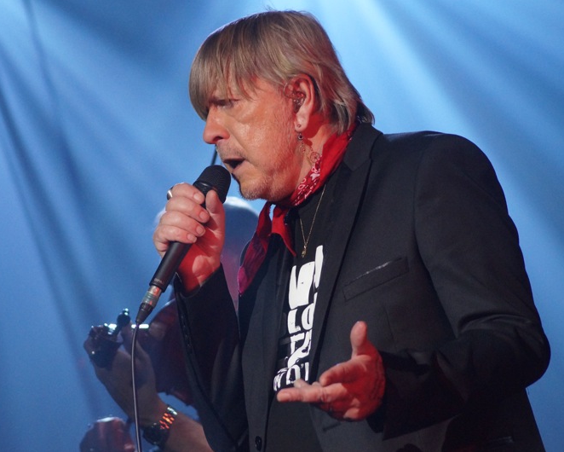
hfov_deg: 8.4
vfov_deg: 6.7
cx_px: 233
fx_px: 3833
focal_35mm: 230
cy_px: 226
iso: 2000
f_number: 4.5
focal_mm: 135
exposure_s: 1/250
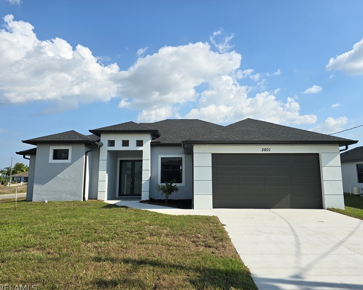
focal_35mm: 25
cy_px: 143
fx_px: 269
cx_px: 190
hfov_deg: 68.1
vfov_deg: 56.8
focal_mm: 6.3
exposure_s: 1/880
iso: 12
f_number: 1.7
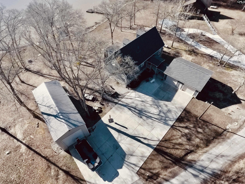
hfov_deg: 81.7
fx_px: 142
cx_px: 122
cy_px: 92
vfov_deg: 66.0
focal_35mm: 20
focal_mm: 3.61
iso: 800
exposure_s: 1/3205
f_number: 2.8
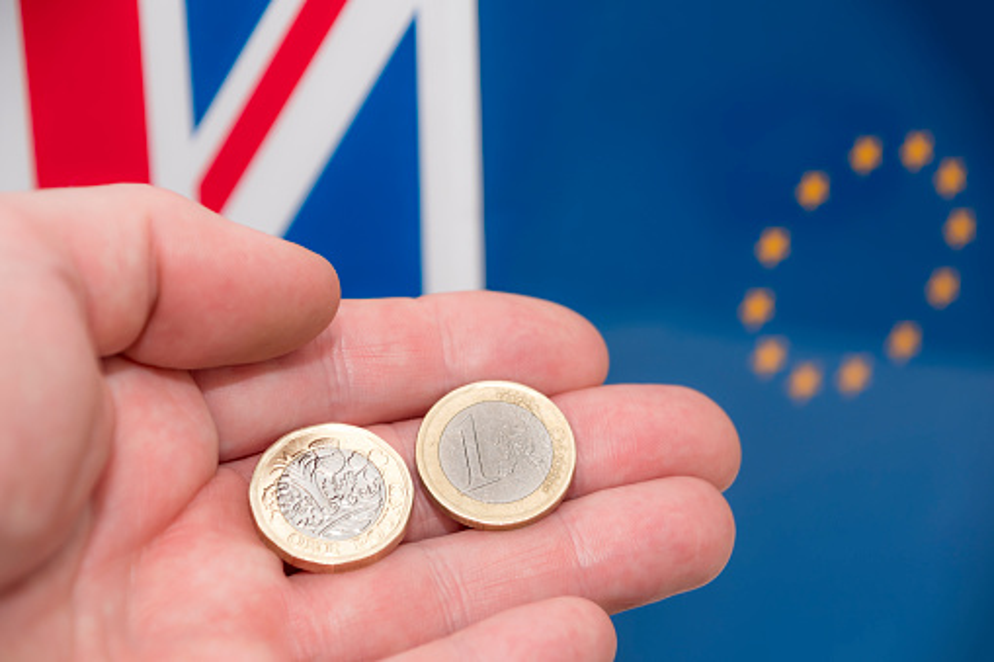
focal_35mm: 158
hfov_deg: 13.0
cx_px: 497
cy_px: 331
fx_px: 4347
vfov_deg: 8.7
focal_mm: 105
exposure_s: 1/60
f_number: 5.6
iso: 100
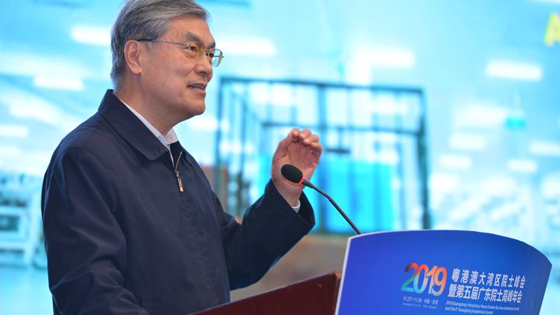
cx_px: 280
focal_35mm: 211
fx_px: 3133
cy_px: 151
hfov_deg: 10.2
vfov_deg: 5.8
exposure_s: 1/125
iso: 800
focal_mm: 200
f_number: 4
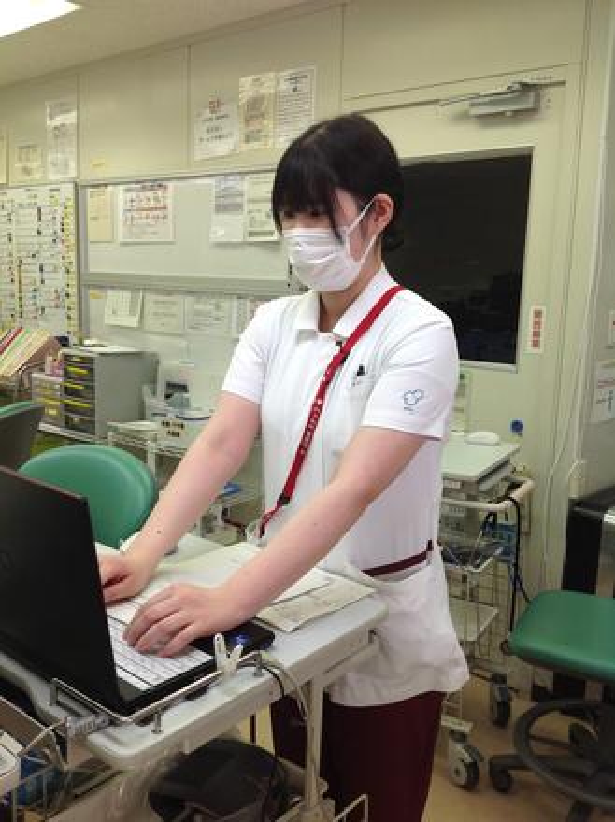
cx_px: 308
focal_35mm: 35
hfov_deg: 40.6
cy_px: 411
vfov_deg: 52.7
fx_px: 831
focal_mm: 4.28
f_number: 2.4
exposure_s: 1/60
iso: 80
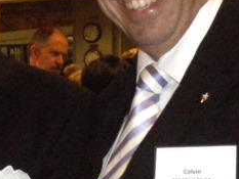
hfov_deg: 20.2
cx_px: 43
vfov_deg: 15.3
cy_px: 43
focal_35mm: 96
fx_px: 663
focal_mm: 6.3
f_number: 3.1
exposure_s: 1/30
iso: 1600
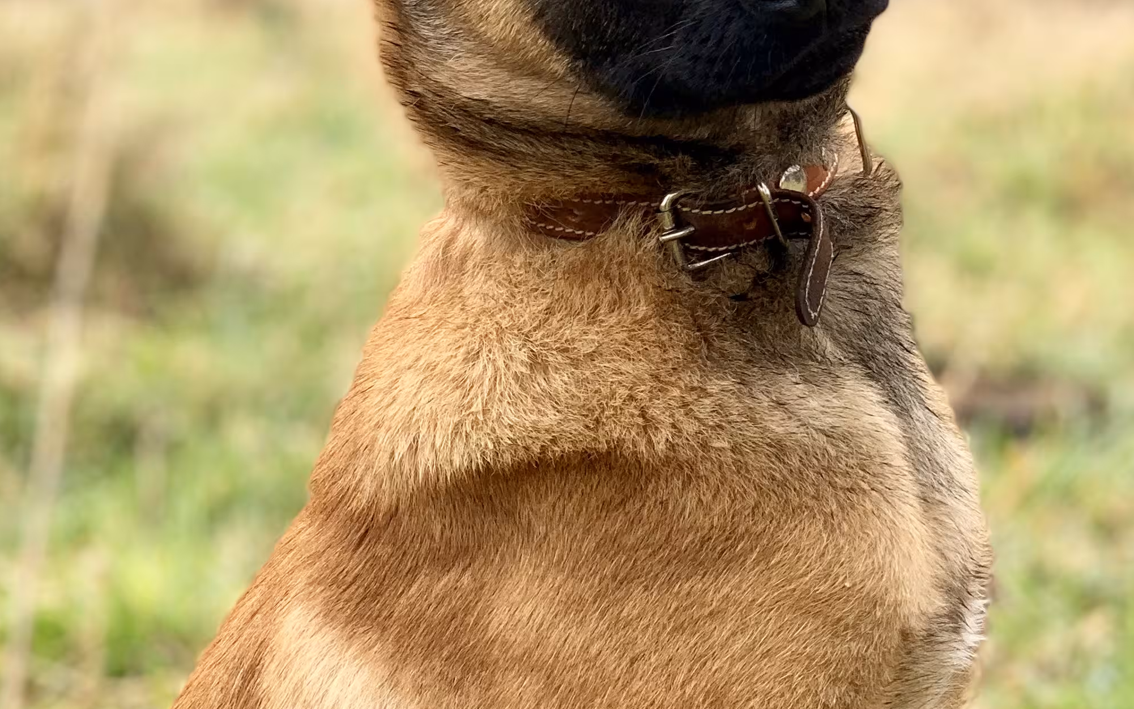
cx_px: 632
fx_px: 3430
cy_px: 415
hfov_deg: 18.8
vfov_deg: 11.8
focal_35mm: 111
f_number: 2.4
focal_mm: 6
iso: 16
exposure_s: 1/142
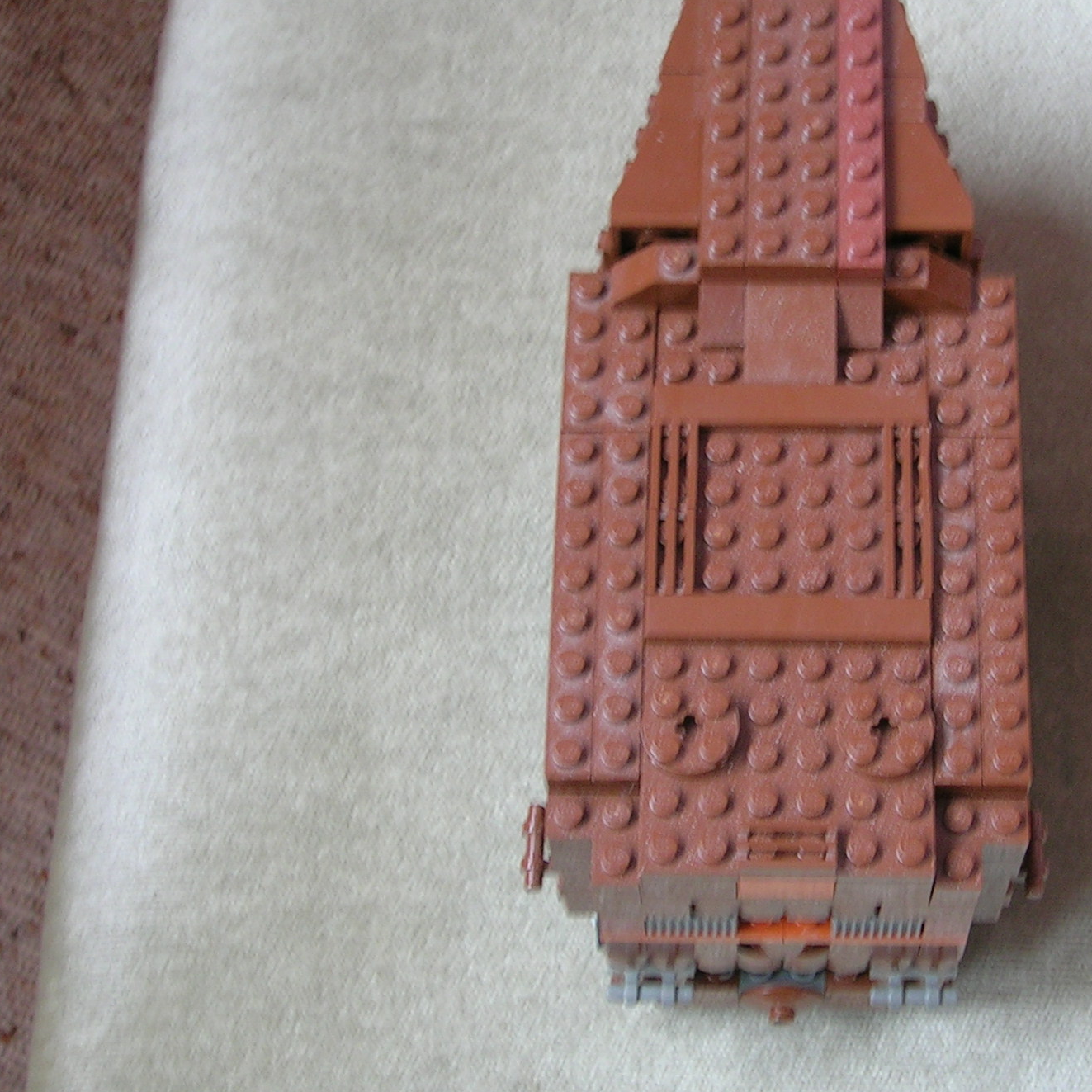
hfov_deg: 22.0
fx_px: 2784
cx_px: 807
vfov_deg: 22.2
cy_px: 571
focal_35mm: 78
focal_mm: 8.6
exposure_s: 1/3.8
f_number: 3.4
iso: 59
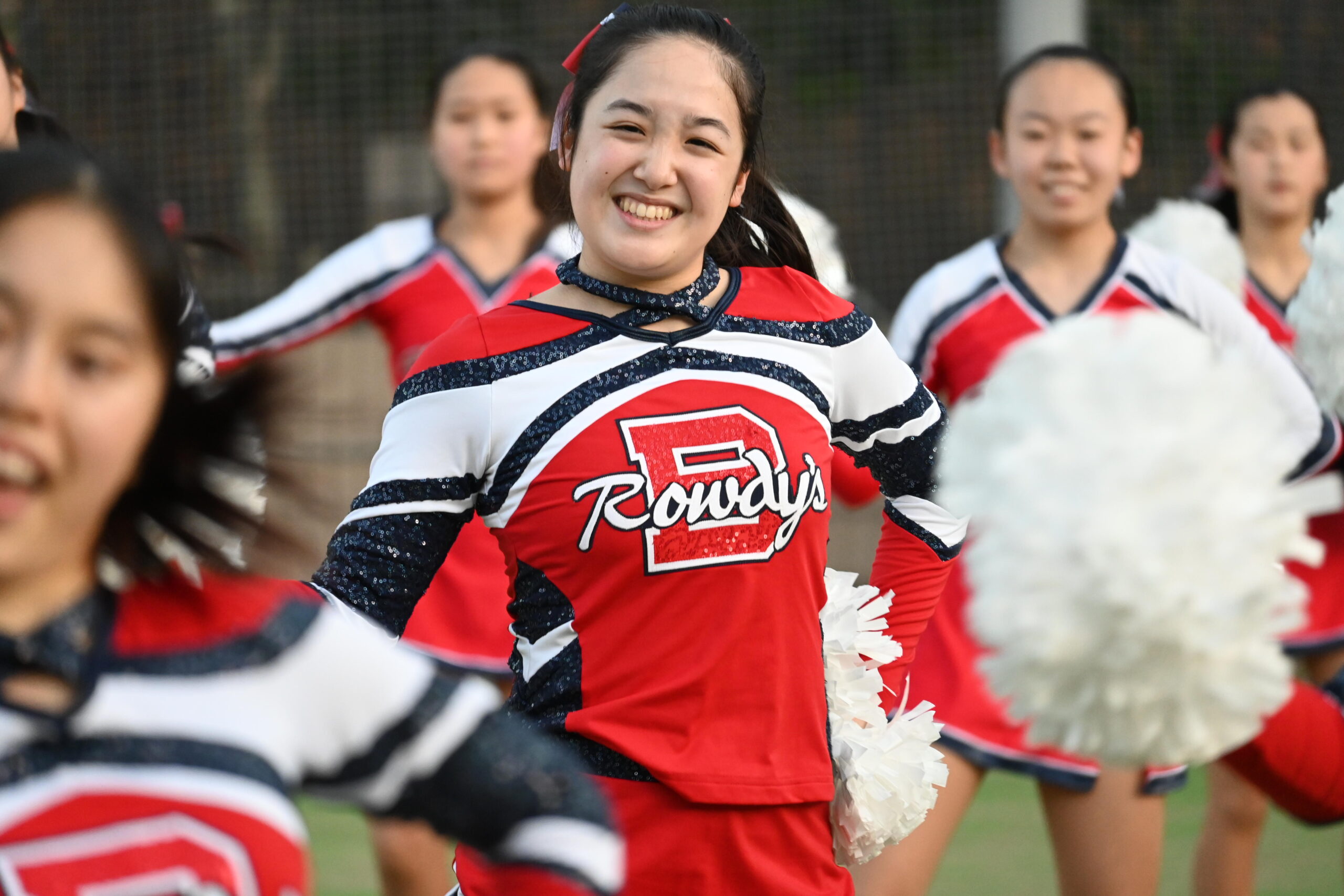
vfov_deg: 3.7
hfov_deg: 5.5
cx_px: 672
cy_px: 448
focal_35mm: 375
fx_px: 14000
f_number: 6.3
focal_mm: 250
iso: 2000
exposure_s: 1/250
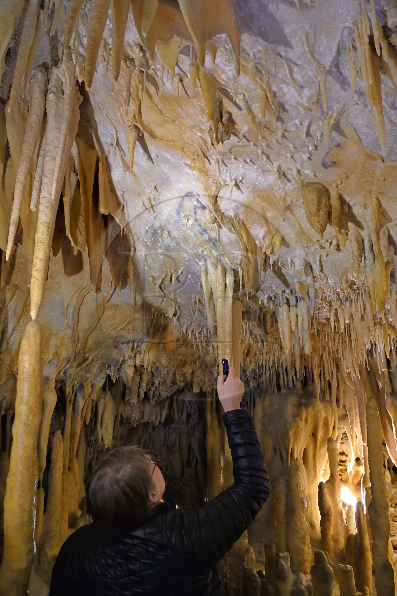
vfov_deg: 63.7
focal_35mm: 29
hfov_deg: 44.9
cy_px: 298
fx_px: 480
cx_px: 198
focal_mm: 29
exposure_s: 1/13
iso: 1600
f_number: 5
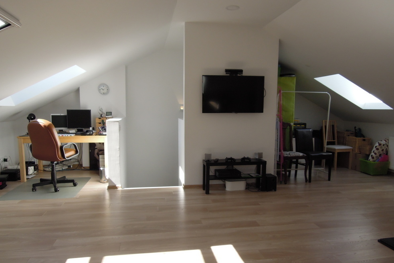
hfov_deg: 69.4
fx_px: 284
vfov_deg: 49.5
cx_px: 203
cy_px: 142
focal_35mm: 26
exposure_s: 1/400
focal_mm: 4.3
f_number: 2.8
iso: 160
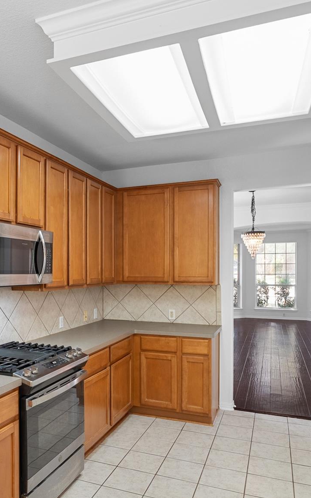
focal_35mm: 29
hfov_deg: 42.1
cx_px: 85
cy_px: 273
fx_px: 393
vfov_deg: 64.5
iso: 800
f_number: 8
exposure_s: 1/5
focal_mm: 16
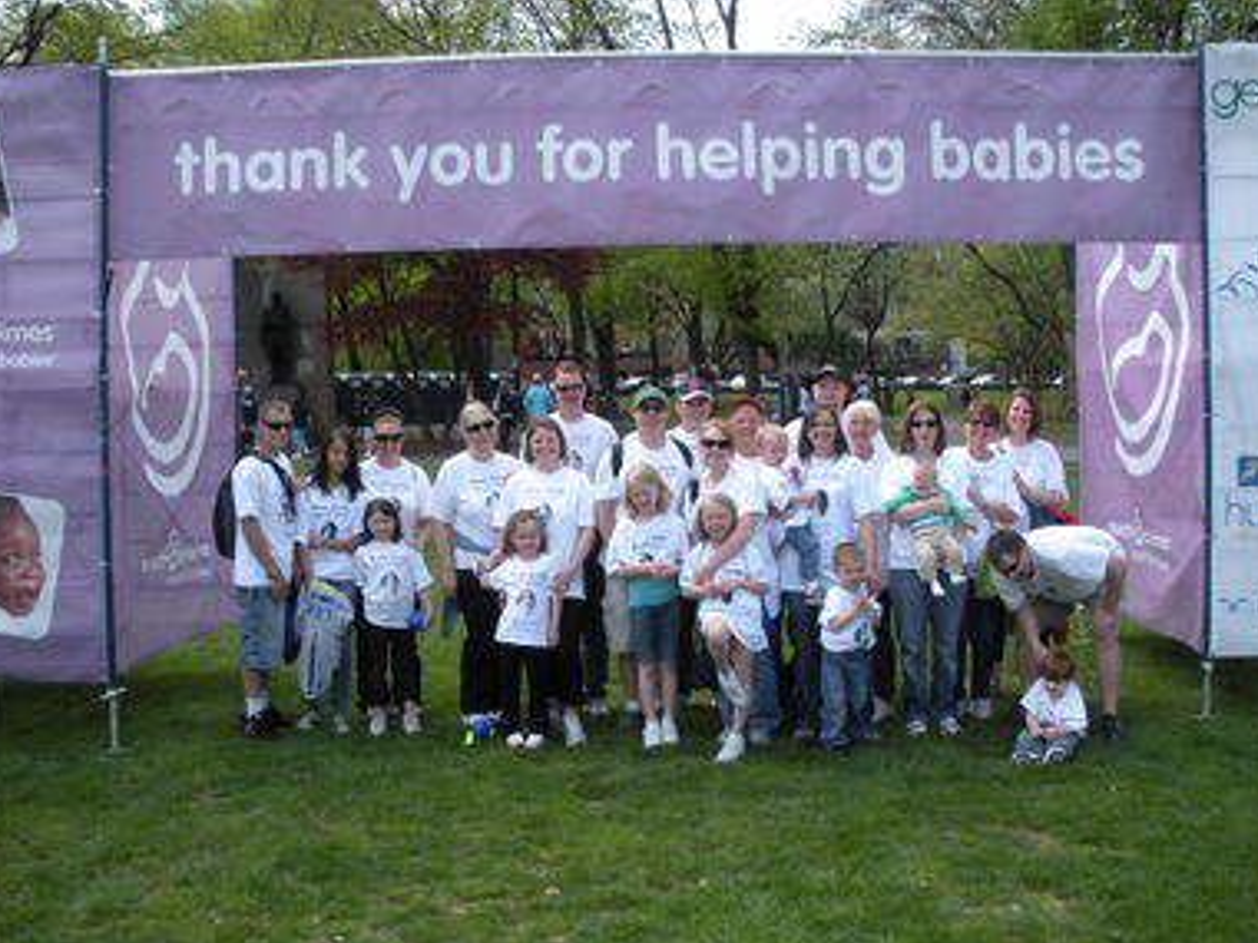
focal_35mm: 37
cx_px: 627
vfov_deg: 38.7
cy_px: 481
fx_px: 1345
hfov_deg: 50.1
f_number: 3.5
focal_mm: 6.3
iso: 64
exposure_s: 1/223
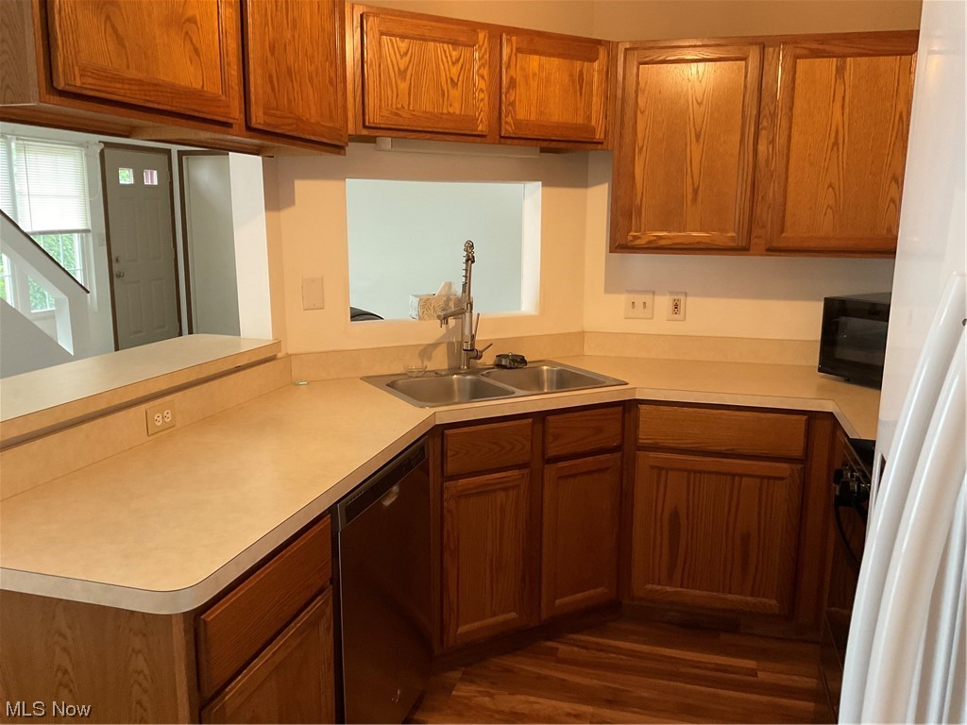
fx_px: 810
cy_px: 362
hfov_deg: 61.7
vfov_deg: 48.2
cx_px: 484
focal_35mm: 29
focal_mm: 3
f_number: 1.8
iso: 200
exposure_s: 1/40
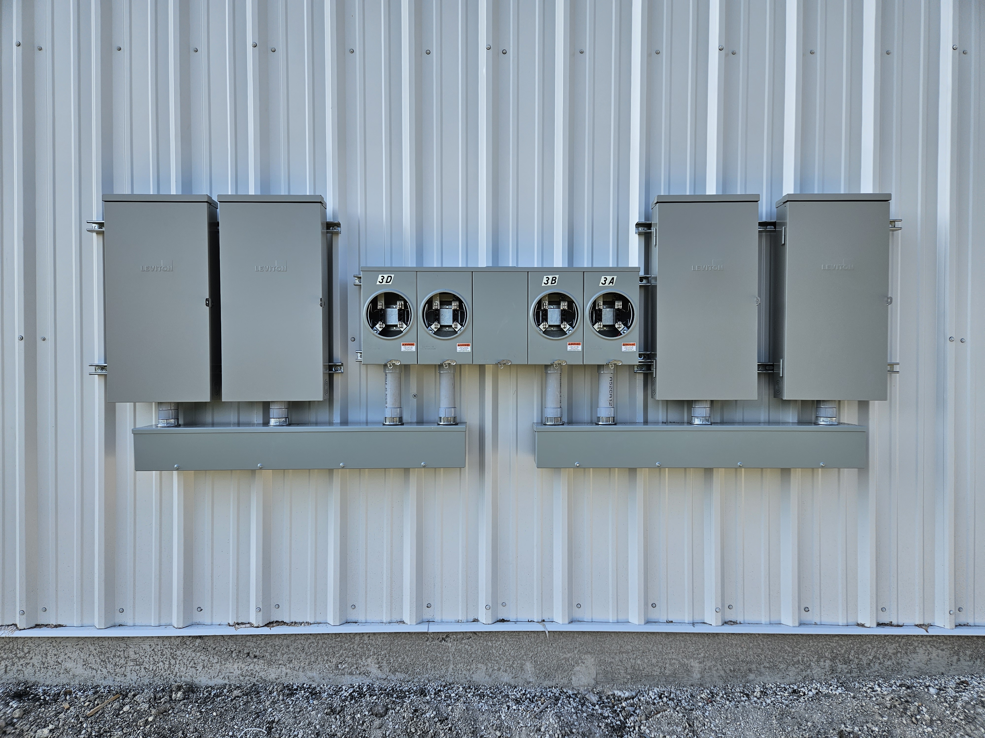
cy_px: 369
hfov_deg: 73.9
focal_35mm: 23
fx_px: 654
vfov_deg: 58.9
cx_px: 492
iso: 25
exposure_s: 1/1008
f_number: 1.8
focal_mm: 5.4
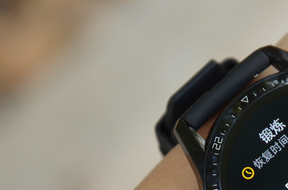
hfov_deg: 5.7
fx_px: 2891
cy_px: 123
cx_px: 277
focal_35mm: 362
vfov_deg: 3.8
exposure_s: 1/125
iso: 1250
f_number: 5.6
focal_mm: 105
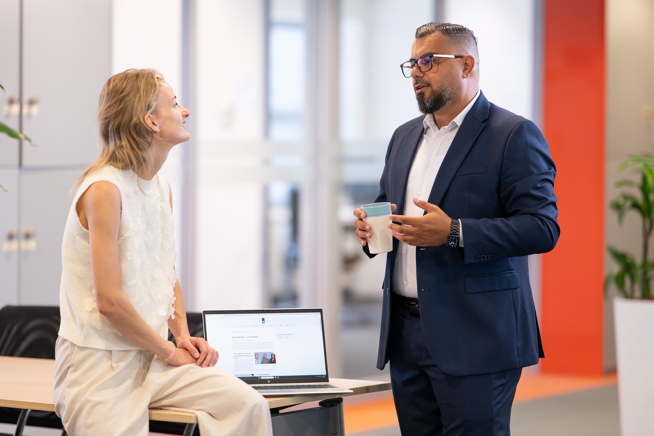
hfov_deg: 15.2
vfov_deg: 10.2
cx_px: 327
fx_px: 2452
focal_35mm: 135
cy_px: 218
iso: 400
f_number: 1.8
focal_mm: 135
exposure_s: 1/125
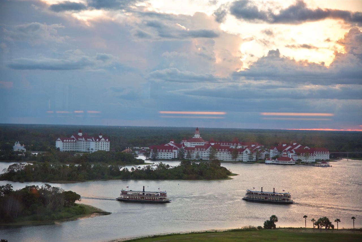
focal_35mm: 82
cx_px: 181
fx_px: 825
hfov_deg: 24.8
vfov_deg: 16.7
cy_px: 121
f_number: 4
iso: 450
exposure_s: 1/200
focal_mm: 82
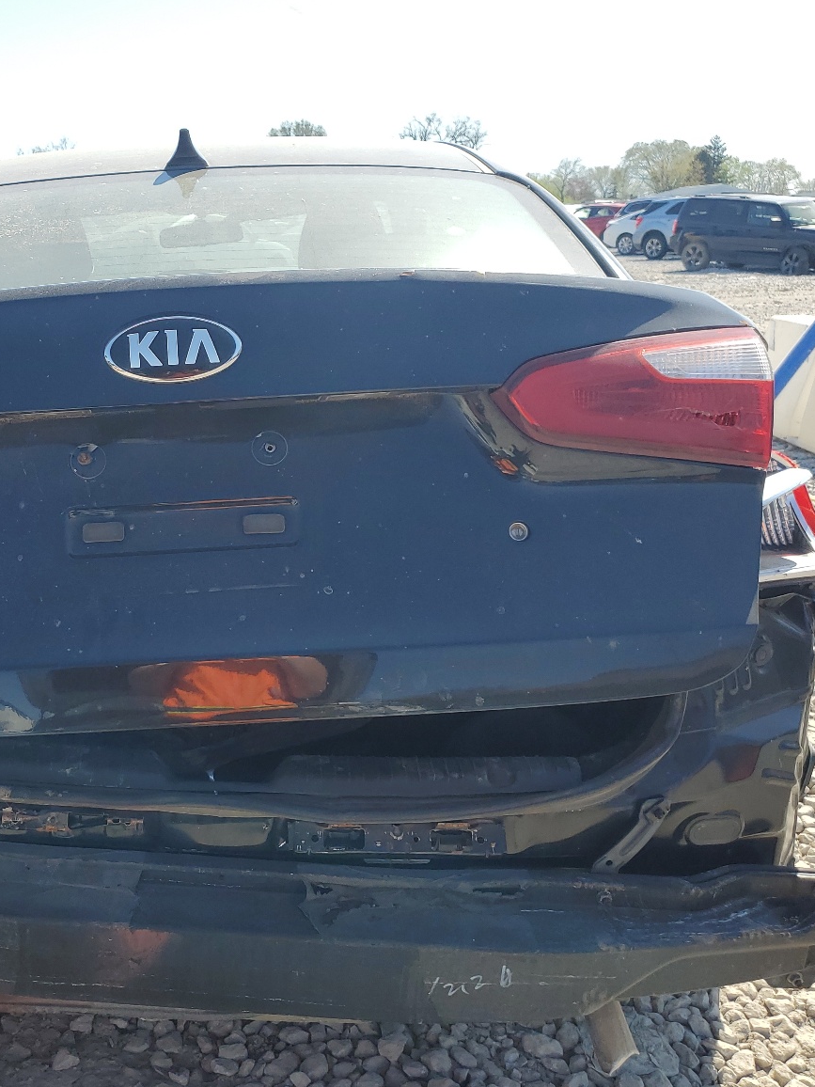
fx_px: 1130
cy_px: 554
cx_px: 204
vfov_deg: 51.4
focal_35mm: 36
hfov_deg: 38.6
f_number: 1.5
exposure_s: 1/2000
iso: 50
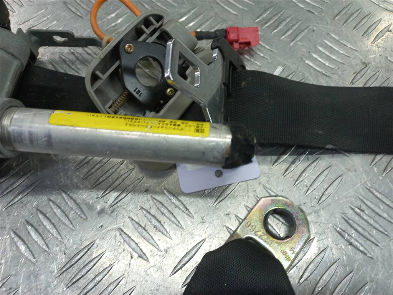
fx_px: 284
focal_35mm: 25
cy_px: 148
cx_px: 196
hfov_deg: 69.4
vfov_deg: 54.9
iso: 50
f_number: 1.8
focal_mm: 4.6
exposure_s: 1/50
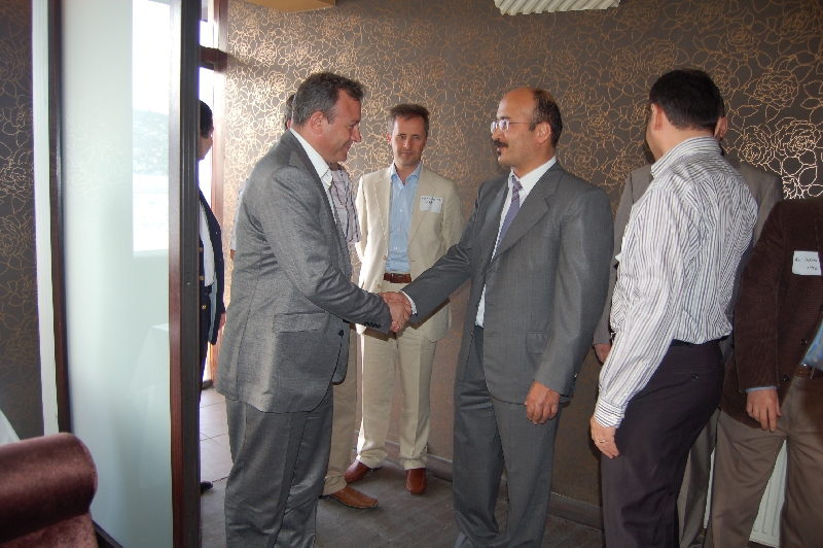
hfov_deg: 67.4
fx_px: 617
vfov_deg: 47.9
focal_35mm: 27
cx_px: 412
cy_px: 274
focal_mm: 18
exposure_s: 1/60
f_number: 3.5
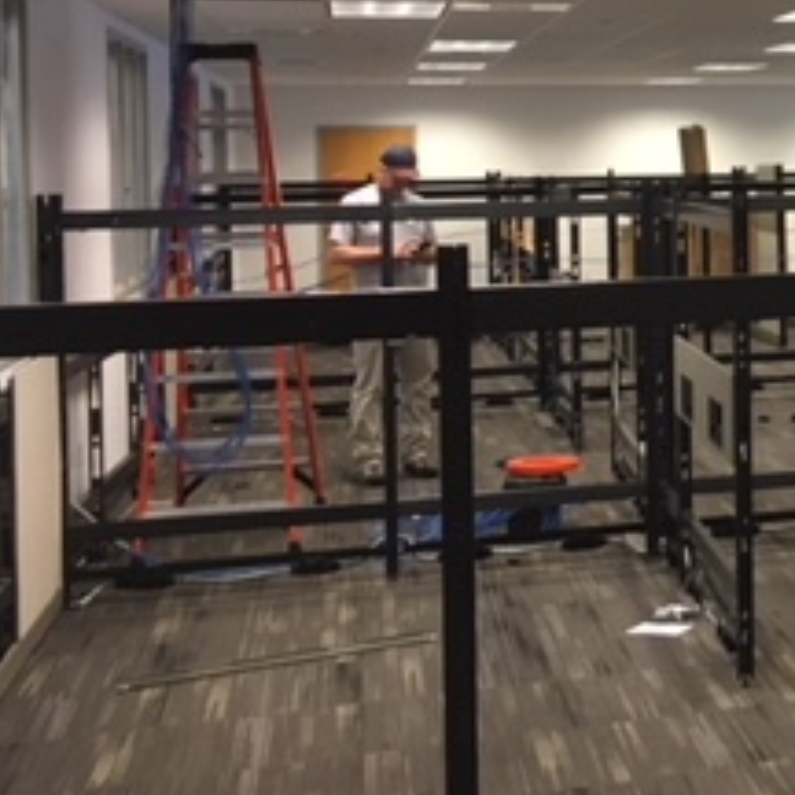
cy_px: 188
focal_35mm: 76
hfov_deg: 19.9
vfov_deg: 22.5
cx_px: 1163
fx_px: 1975
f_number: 2.2
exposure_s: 1/30
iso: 100
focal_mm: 4.15
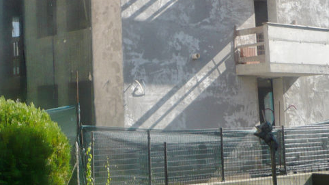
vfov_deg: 14.7
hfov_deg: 26.0
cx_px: 102
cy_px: 6
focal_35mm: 81
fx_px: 707
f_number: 2.8
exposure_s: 1/640
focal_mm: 5.8
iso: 100
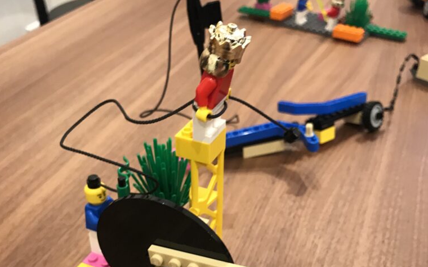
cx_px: 213
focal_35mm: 40
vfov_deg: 31.1
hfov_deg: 49.3
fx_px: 467
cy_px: 215
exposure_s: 1/17
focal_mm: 3.99
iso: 80
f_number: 1.8
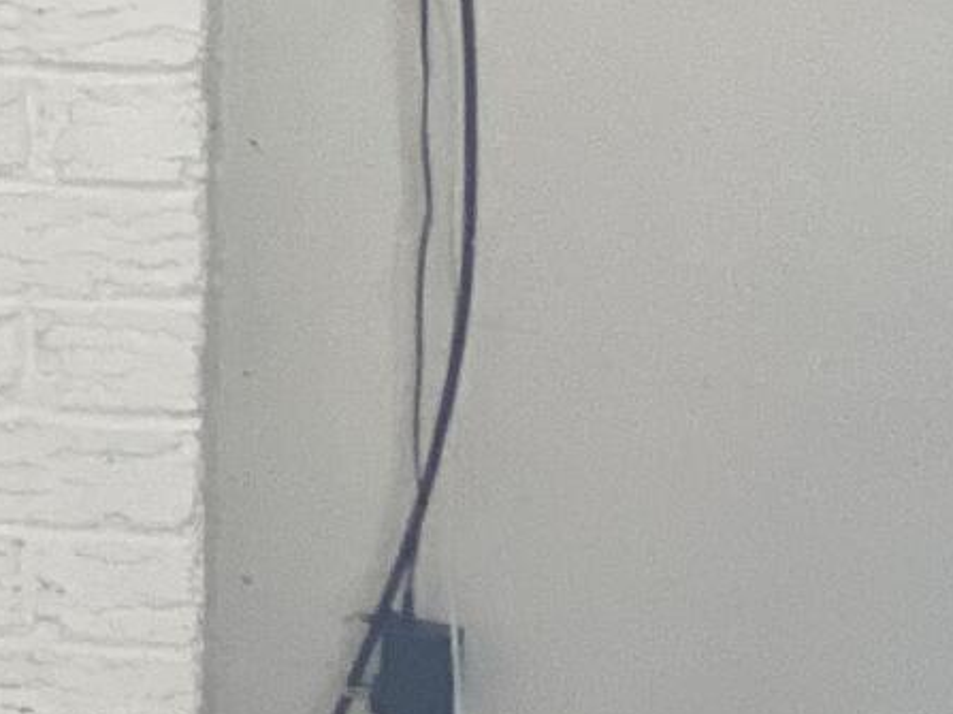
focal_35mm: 349
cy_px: -405
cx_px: -1573
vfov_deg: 4.2
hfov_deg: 5.4
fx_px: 9606
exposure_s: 1/120
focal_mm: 6
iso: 160
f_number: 2
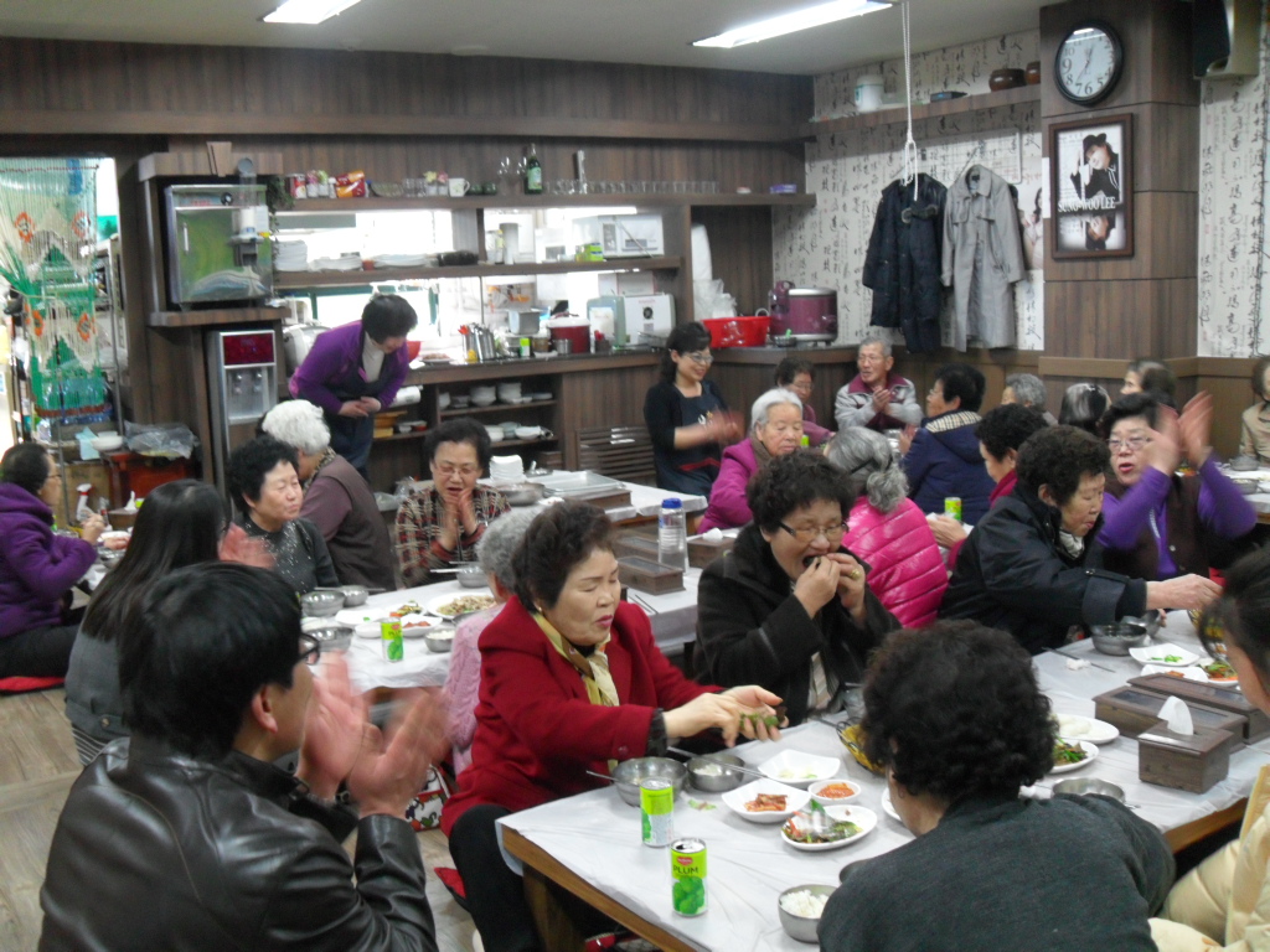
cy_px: 476
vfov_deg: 40.7
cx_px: 635
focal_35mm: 35
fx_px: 1284
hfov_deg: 52.6
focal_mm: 6.2
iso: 200
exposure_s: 1/20
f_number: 2.8
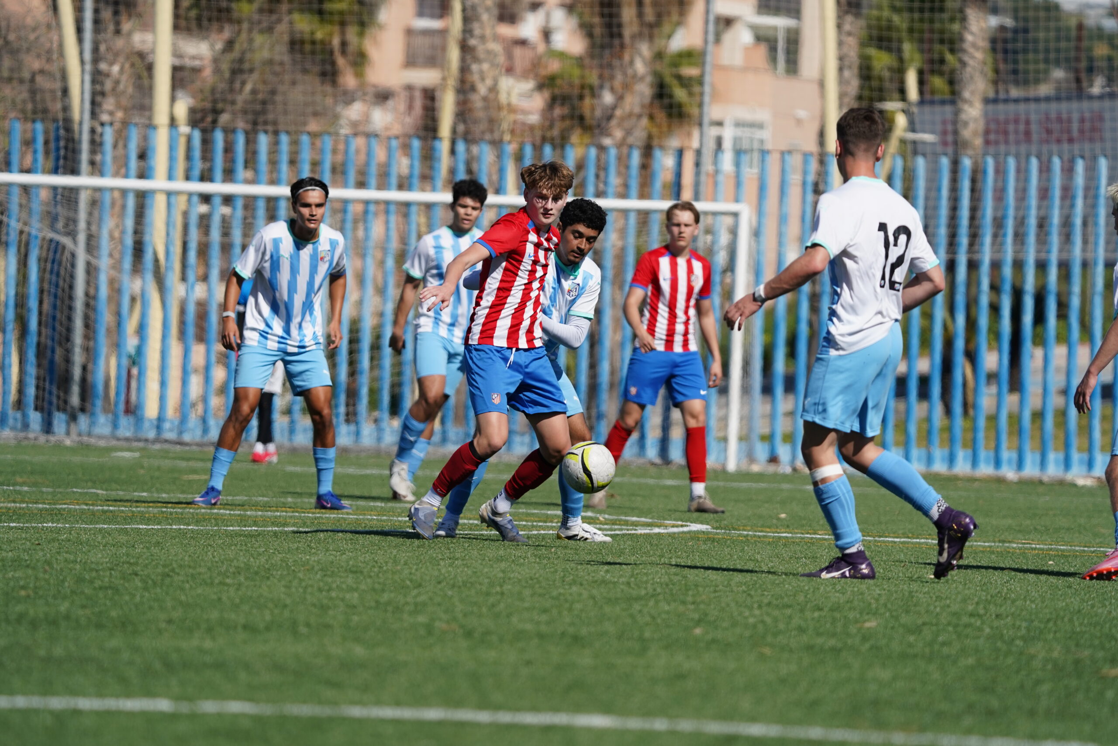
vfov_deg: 4.3
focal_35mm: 318
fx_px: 9875
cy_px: 373
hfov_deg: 6.5
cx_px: 559
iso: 320
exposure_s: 1/2500
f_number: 6.3
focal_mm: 318
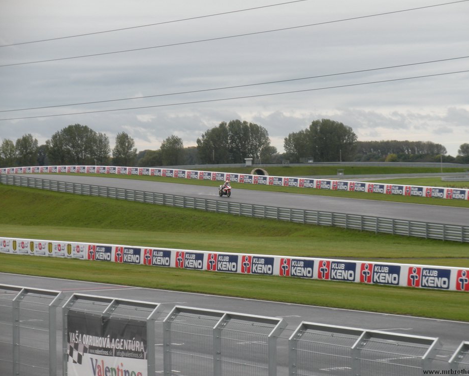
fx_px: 1708
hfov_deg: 15.6
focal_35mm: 123
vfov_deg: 12.5
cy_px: 188
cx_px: 242
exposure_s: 1/251
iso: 110
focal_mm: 21.2
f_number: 5.3
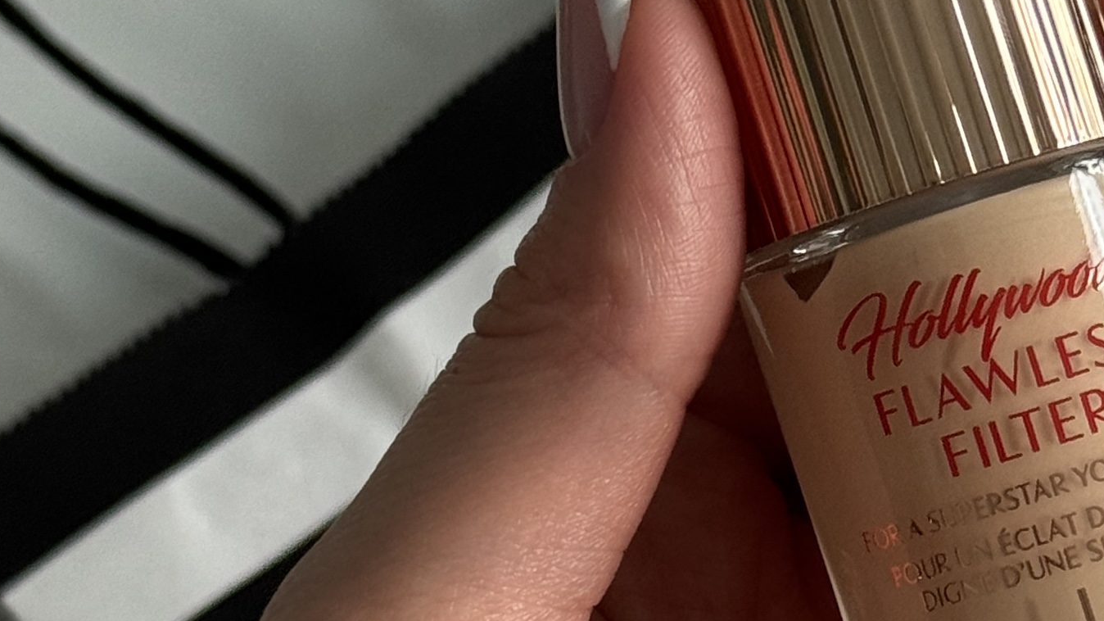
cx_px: 1015
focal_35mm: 138
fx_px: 4039
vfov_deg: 8.8
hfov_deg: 15.4
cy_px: 507
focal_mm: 6.76
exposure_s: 1/60
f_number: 1.78
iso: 200
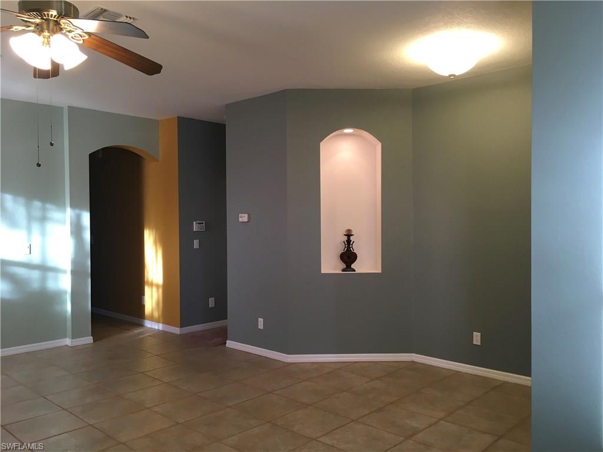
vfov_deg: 48.2
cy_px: 226
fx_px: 505
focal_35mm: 29
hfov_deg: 61.7
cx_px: 302
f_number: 2.2
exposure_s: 1/30
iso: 50
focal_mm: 4.15
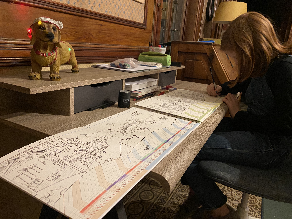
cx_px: 146
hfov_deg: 67.3
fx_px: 219
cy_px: 110
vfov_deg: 53.1
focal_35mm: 26
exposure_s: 1/25
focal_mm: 4.25
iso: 500
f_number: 1.8
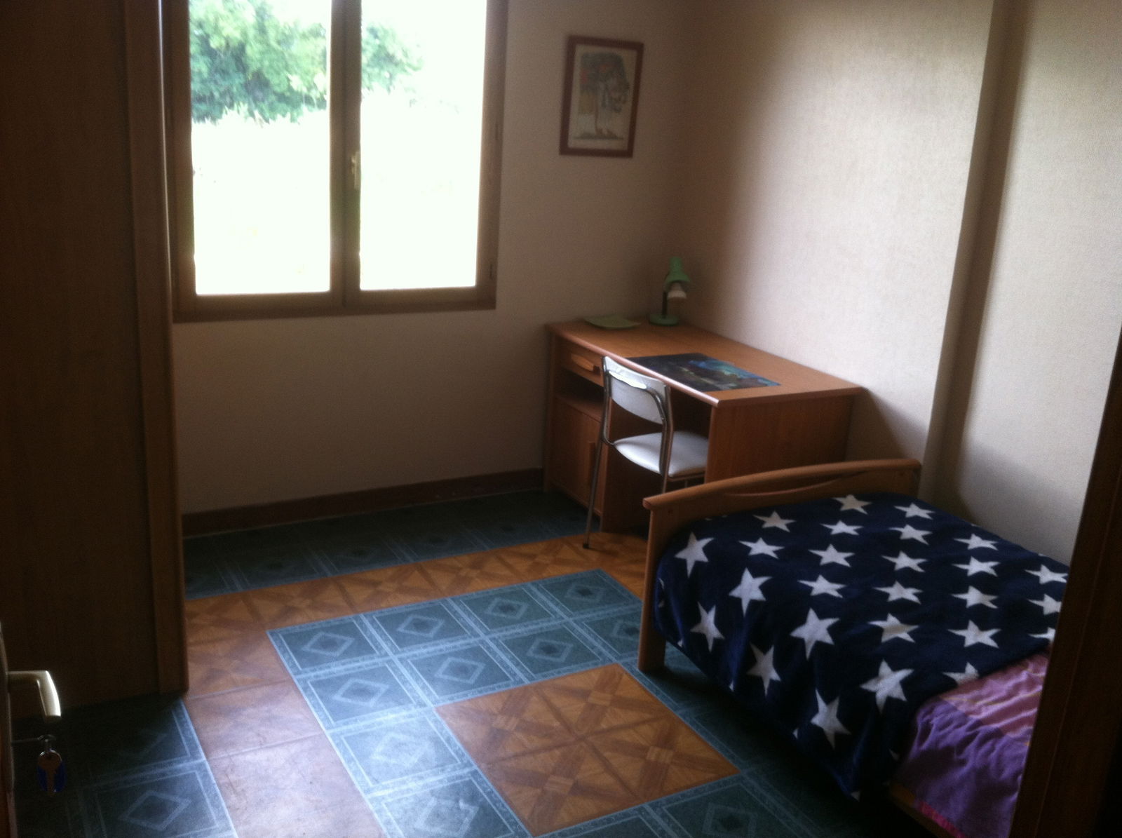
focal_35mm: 35
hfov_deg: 52.7
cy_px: 419
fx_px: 1133
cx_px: 561
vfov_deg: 40.6
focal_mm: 3.85
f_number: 2.8
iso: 100
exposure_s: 1/20
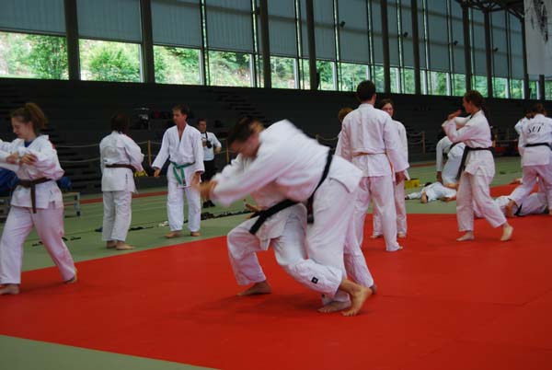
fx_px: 806
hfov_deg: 37.8
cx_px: 276
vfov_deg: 25.8
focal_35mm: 52
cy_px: 185
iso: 200
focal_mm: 35
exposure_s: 1/30
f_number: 4.8
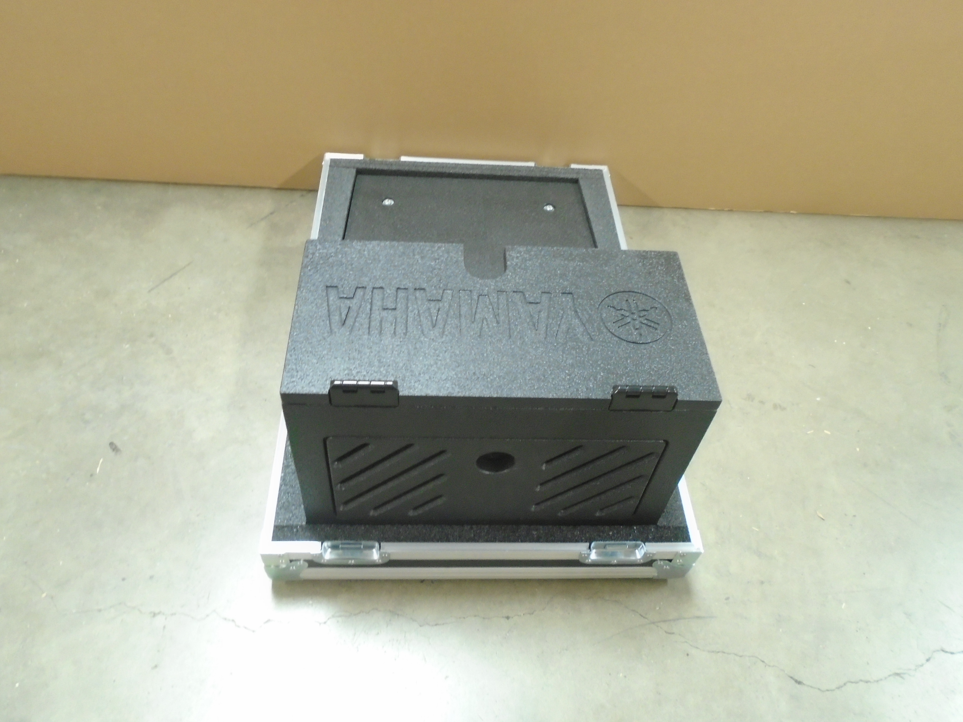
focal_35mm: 26
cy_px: 361
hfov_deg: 67.3
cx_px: 482
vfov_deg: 53.1
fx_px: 723
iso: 400
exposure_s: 1/8
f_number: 3.2
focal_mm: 4.6
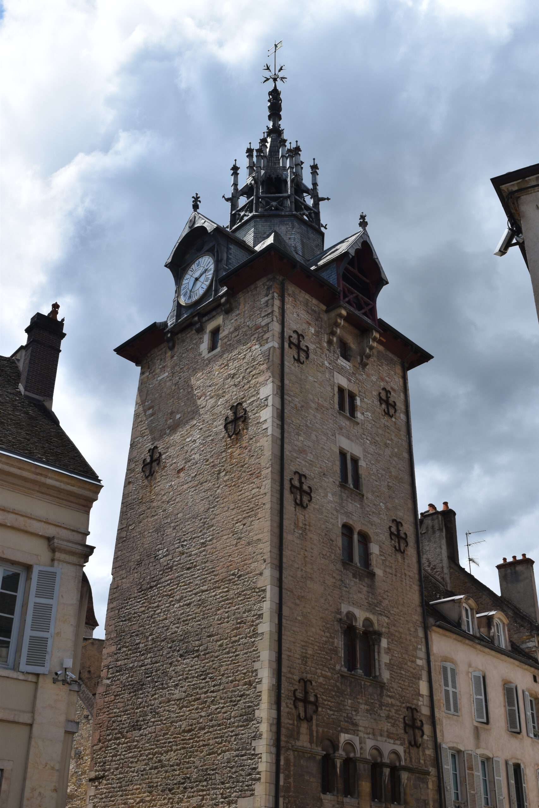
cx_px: 270
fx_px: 909
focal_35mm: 40
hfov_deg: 33.0
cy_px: 404
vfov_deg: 47.9
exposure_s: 1/200
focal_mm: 27
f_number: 14
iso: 100
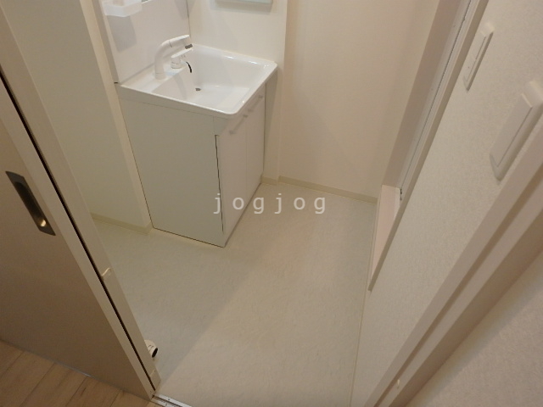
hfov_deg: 79.0
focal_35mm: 21
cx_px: 272
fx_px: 329
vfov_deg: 63.4
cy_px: 204
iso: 250
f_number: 3.5
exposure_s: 1/30
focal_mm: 3.7
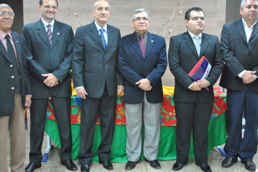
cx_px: 128
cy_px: 81
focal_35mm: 41
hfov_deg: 47.4
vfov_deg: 32.7
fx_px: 294
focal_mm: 24
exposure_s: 1/20
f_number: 4
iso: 1600
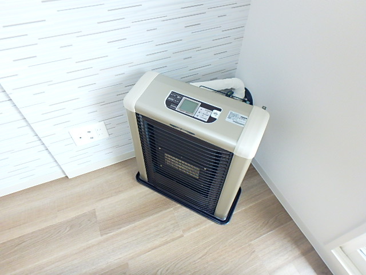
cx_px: 183
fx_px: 222
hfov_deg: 79.0
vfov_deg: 63.4
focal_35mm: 21
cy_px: 138
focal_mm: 3.7
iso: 250
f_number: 3.5
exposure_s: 1/30
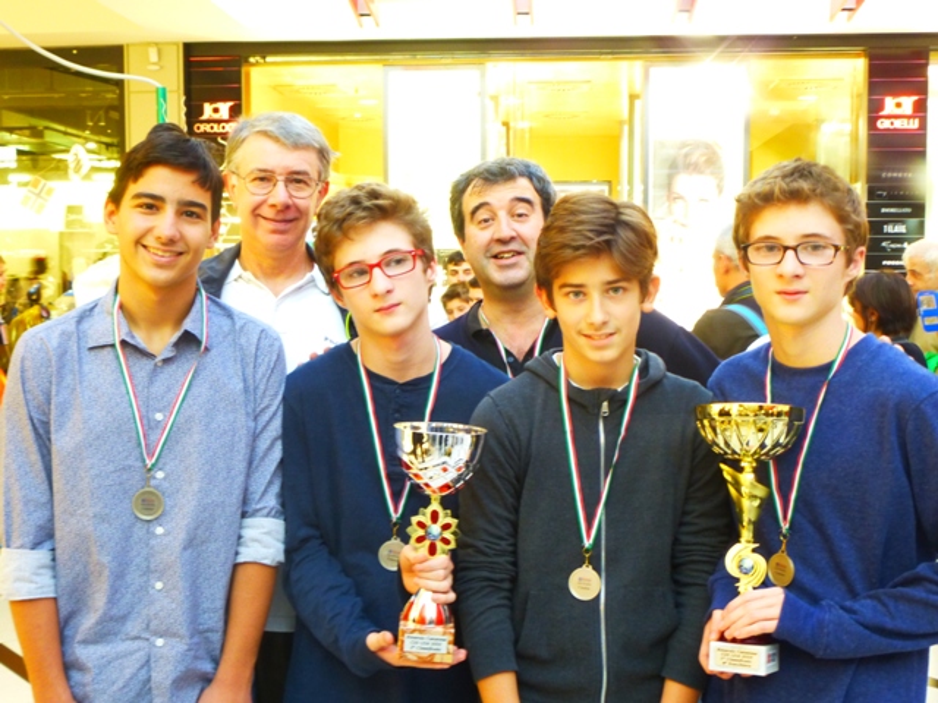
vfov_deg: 32.2
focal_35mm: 45
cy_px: 352
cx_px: 469
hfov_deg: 42.1
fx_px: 1219
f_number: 4
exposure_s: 1/10
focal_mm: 8
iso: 400
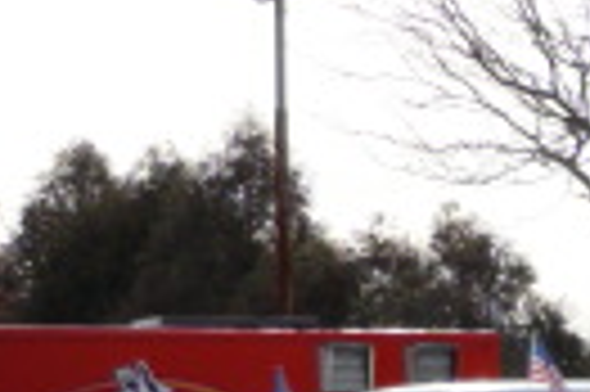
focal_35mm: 168
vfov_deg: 7.8
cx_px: 1293
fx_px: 2750
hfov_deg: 10.8
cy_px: 743
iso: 100
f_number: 2.8
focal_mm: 5.5
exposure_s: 1/800
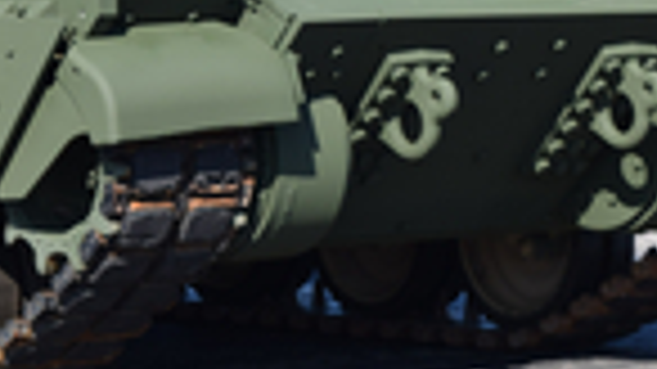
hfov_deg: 9.2
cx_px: -72
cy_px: -225
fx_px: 4053
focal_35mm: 233
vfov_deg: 5.2
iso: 200
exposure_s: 1/400
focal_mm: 45
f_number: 9
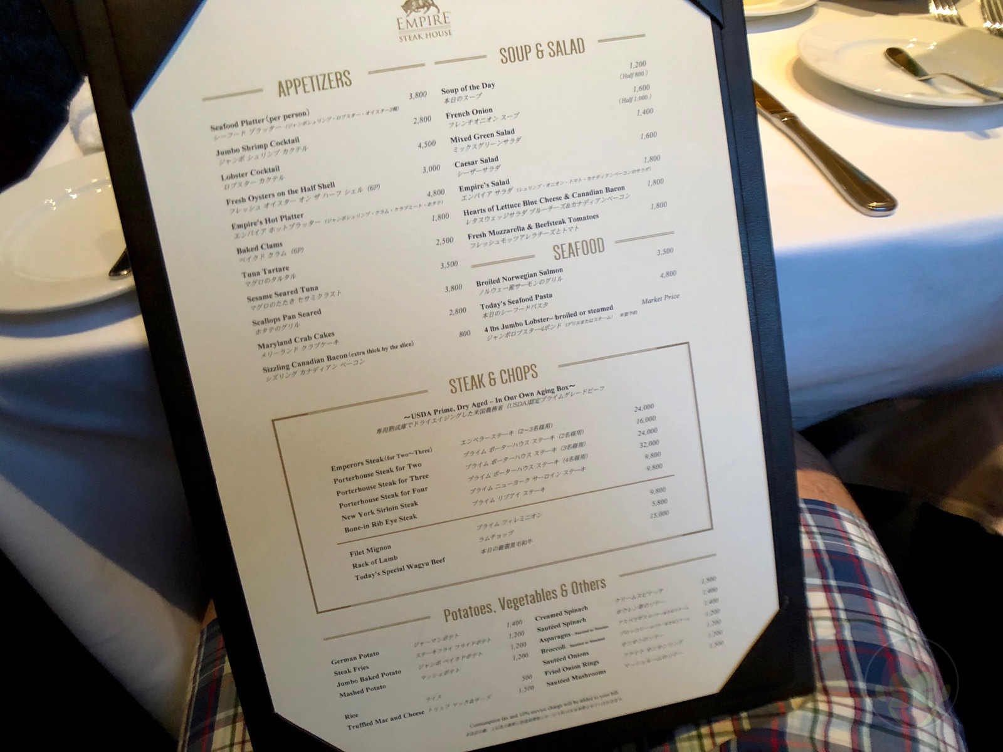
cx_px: 502
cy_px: 376
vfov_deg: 49.7
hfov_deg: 63.4
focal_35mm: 28
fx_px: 811
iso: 50
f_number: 1.8
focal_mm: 4
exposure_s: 1/15
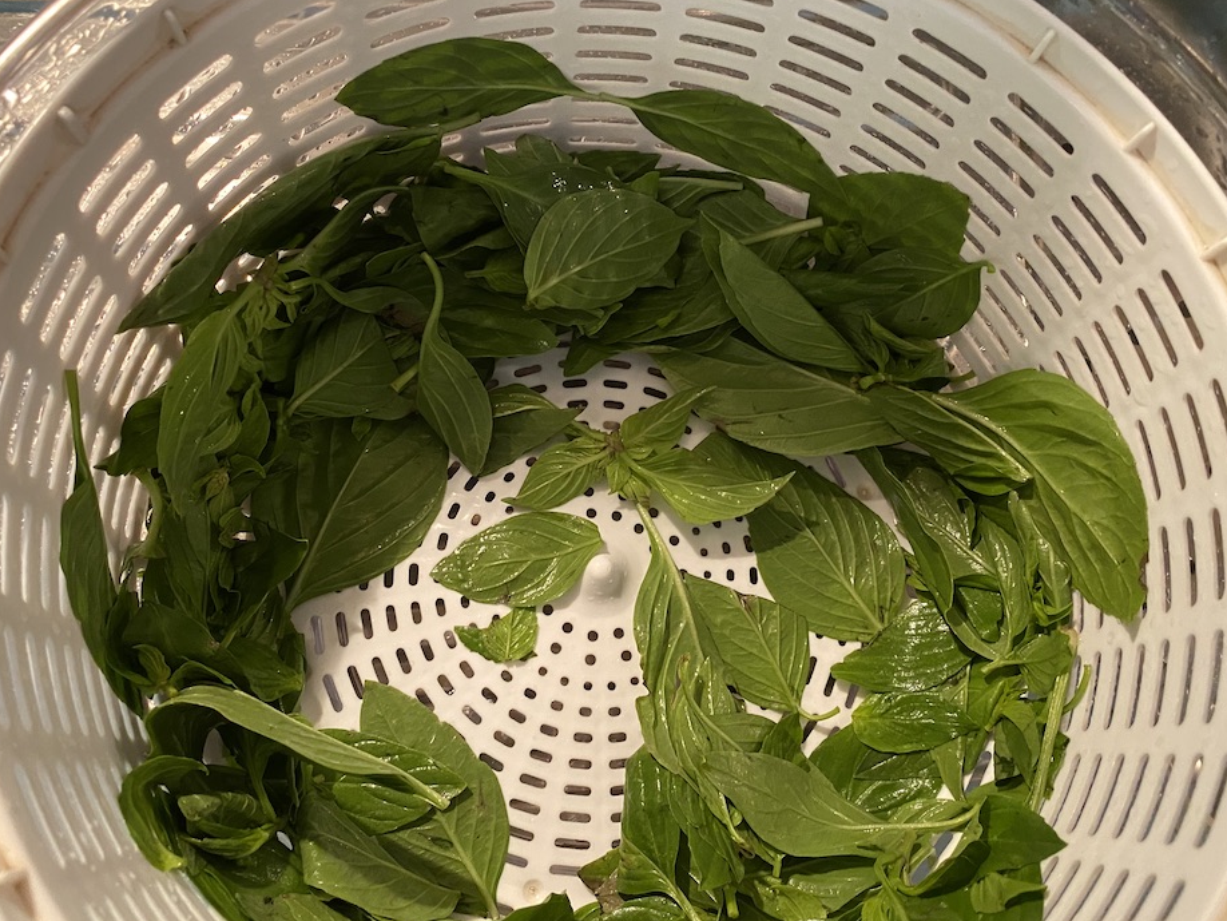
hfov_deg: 61.6
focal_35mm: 29
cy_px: 488
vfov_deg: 48.2
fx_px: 1028
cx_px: 595
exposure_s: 1/50
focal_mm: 4.25
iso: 500
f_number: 1.8
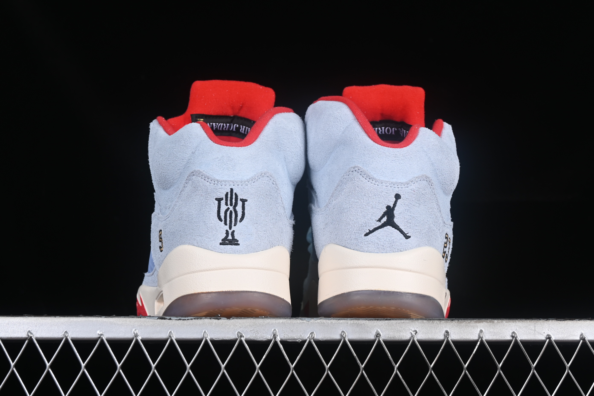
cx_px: 297
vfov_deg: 18.2
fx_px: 1237
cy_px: 198
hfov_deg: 27.0
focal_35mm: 75
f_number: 8
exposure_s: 1/80
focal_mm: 50
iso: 160
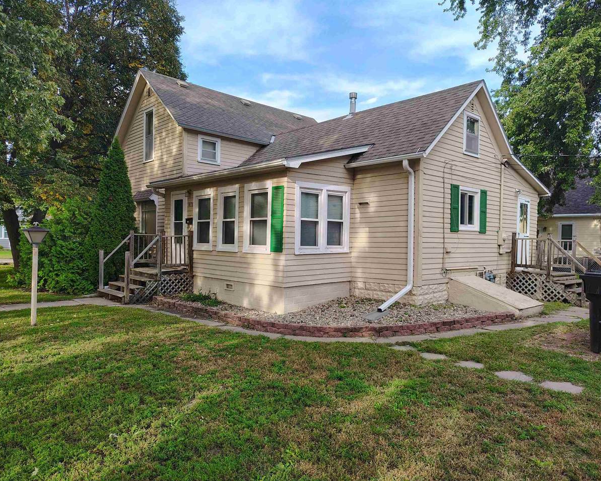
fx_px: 445
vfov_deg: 56.8
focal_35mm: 25
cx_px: 313
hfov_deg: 68.1
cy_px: 240
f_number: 1.8
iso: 126
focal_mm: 5.56
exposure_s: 1/200
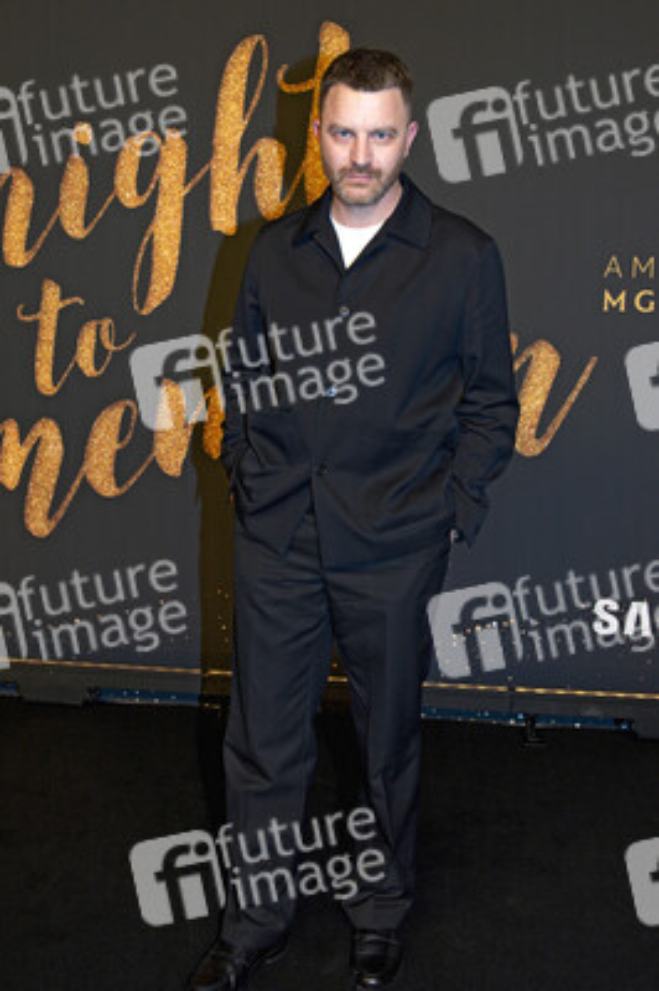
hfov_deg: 41.0
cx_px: 330
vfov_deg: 58.8
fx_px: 880
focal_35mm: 32
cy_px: 496
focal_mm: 32
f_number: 6.3
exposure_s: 1/250
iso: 800
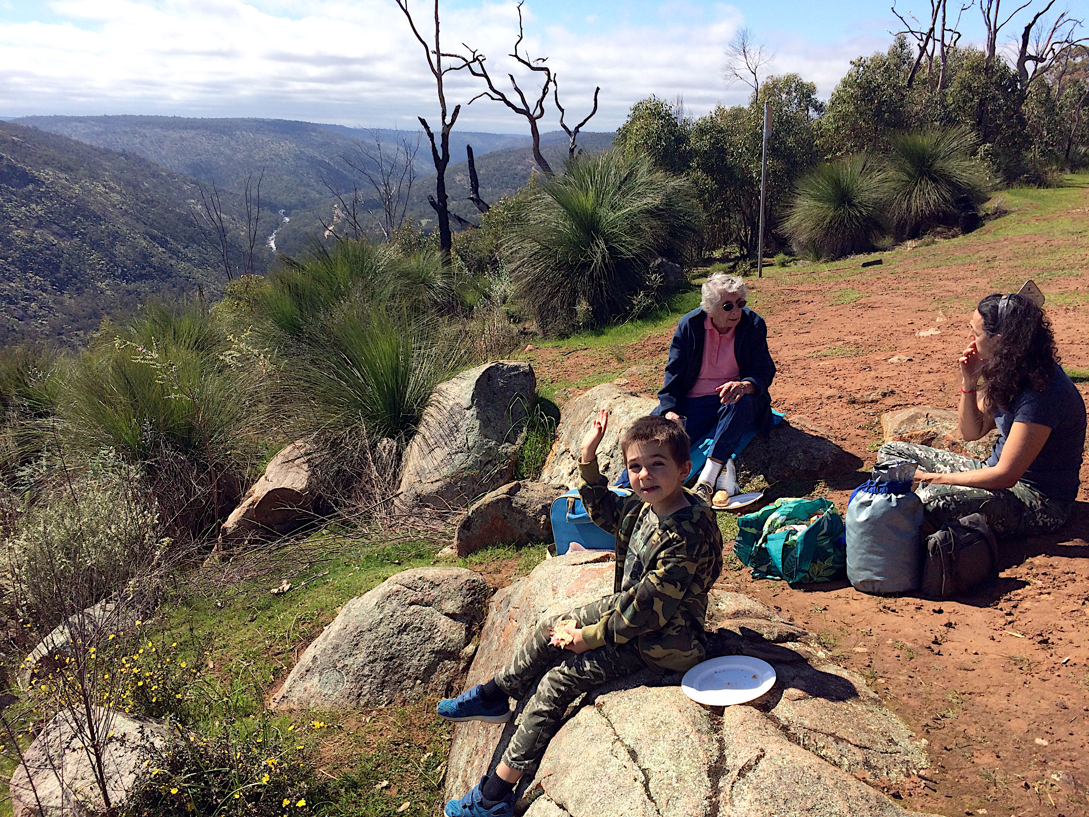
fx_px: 912
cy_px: 408
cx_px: 544
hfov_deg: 61.7
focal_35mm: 29
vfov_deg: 48.2
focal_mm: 4.15
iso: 32
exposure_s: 1/2160
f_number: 2.2
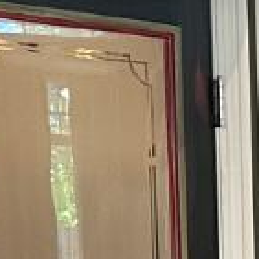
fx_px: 1905
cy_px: 401
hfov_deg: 7.1
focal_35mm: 225
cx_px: 707
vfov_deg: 7.6
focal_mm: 6.86
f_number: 1.78
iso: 250
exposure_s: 1/60
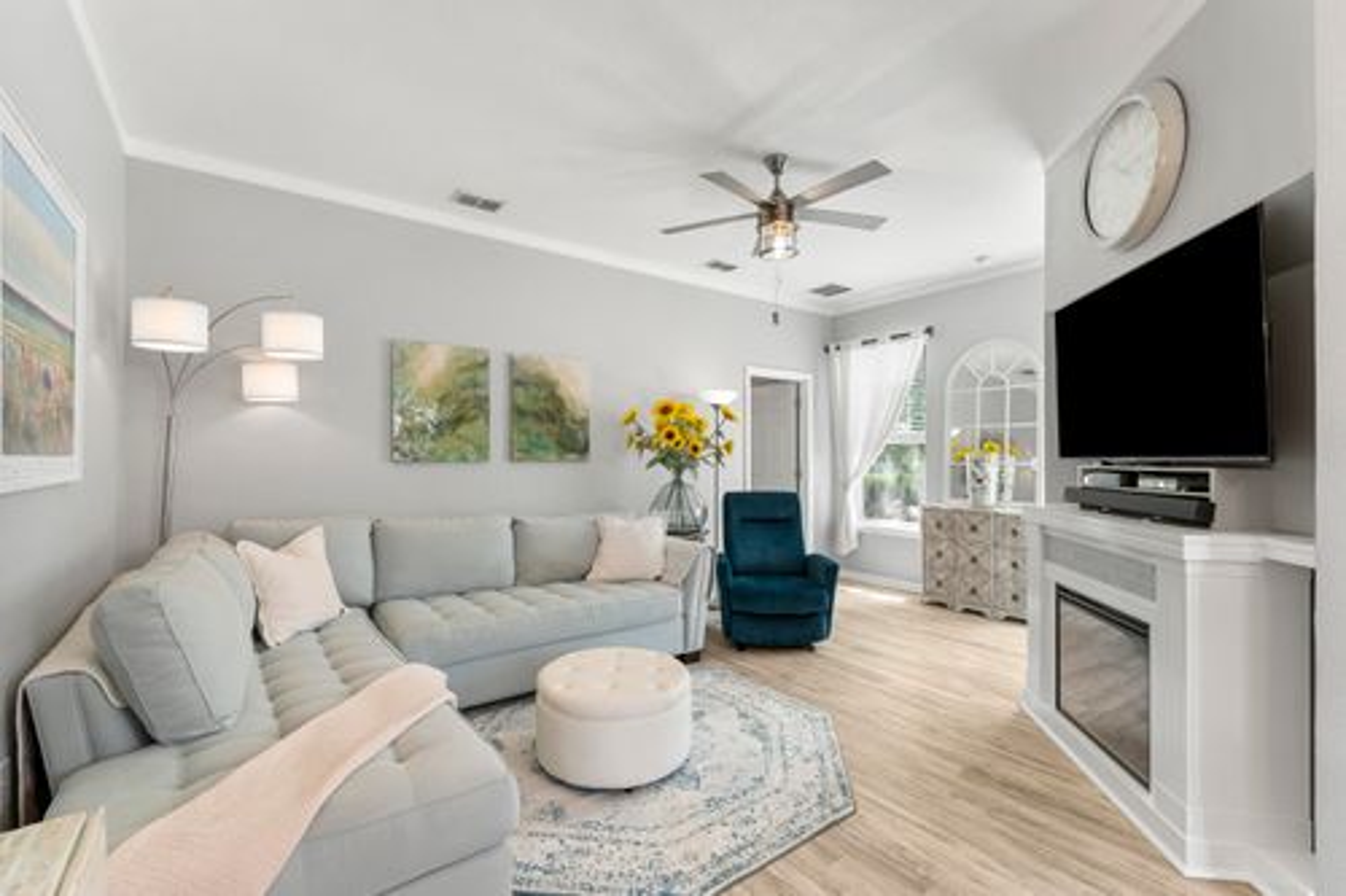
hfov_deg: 99.3
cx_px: 673
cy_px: 448
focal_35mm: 15
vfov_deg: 76.2
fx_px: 572
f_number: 8
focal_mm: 15.3
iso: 640
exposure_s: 1/15
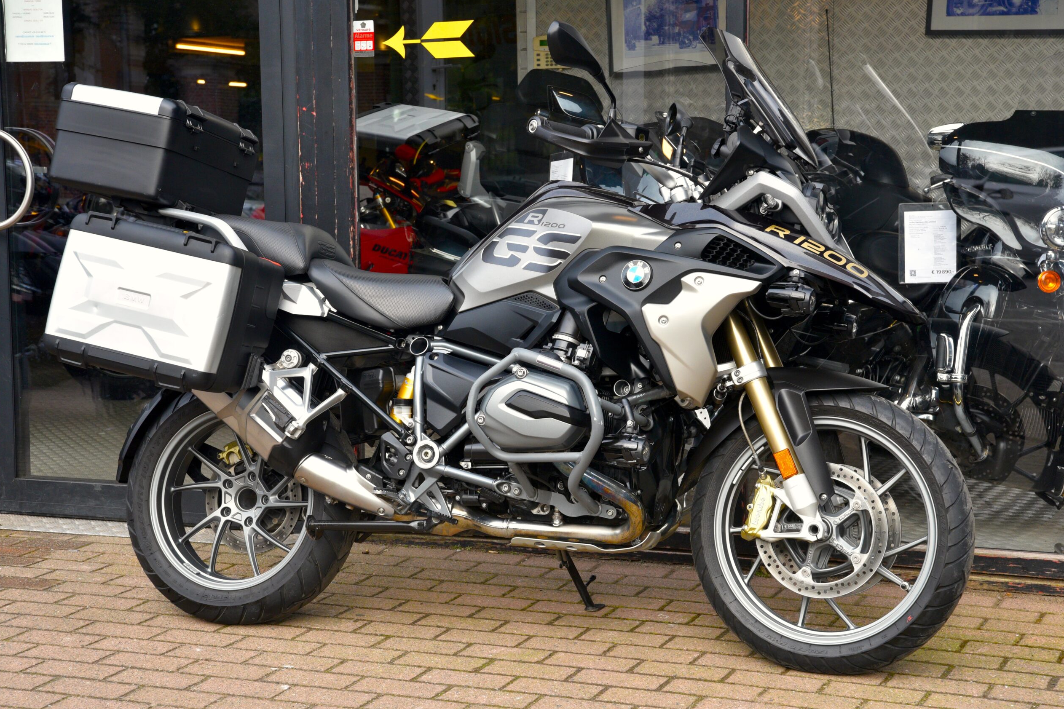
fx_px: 2098
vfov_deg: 19.2
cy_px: 350
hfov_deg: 28.5
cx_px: 527
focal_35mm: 71
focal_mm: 70
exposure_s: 1/320
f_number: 9
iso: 1600
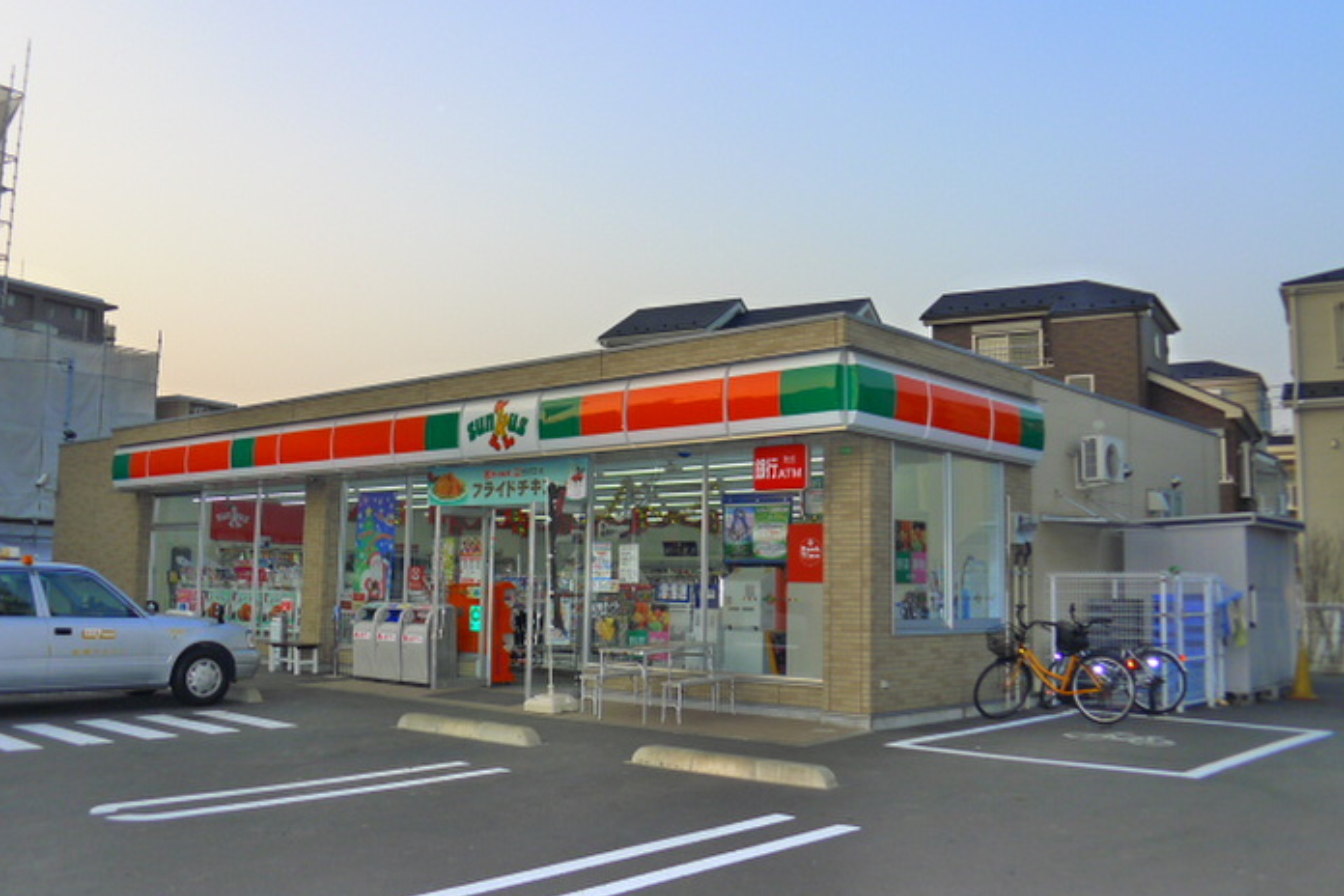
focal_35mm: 45
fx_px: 1680
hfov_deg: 43.6
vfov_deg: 29.8
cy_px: 406
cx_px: 670
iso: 400
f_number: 2.8
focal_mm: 9.2
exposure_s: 1/320
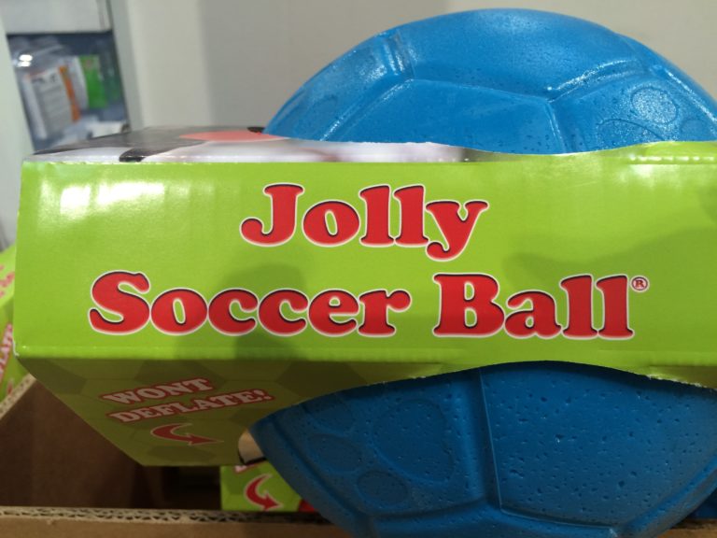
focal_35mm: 29
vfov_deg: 48.2
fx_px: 601
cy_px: 269
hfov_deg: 61.7
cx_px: 358
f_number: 2.2
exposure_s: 1/30
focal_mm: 4.15
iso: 100
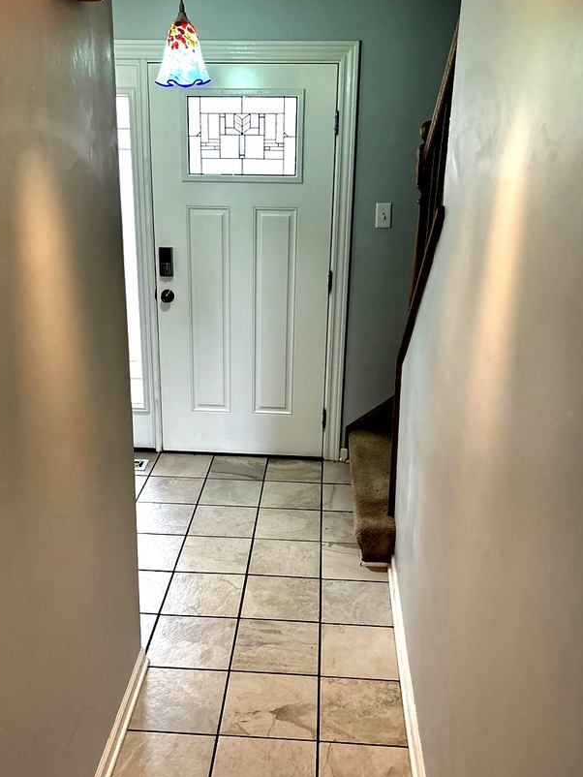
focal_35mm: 35
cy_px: 406
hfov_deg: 40.6
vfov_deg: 52.6
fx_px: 786
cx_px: 253
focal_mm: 5.96
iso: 200
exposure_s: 1/60
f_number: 1.6
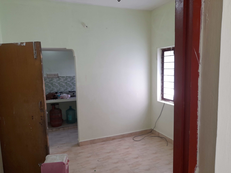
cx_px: 116
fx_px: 167
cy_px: 86
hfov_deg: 69.4
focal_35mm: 25
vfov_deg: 54.9
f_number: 2
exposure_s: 1/50
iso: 50
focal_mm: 4.6
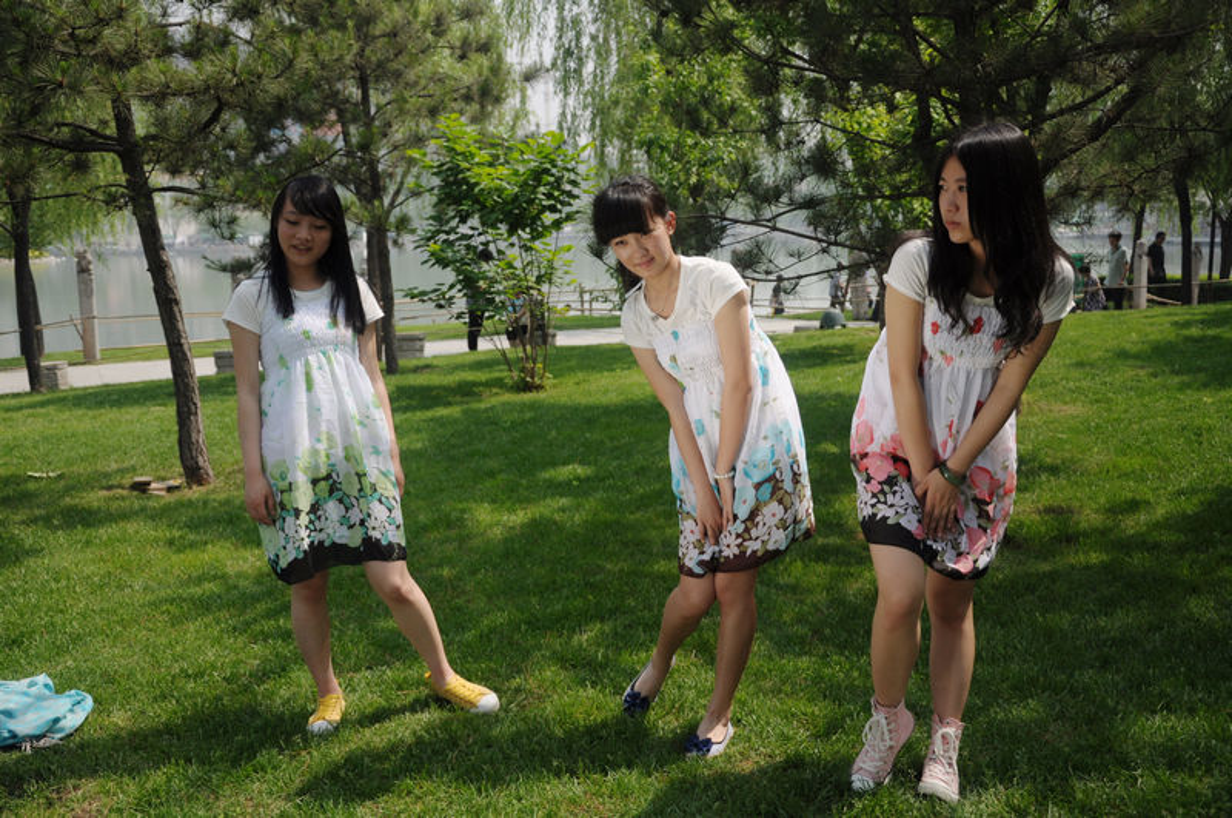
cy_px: 409
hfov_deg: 49.6
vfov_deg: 34.1
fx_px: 1333
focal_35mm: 39
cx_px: 616
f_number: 4.5
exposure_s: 1/1250
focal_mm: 26
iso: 200
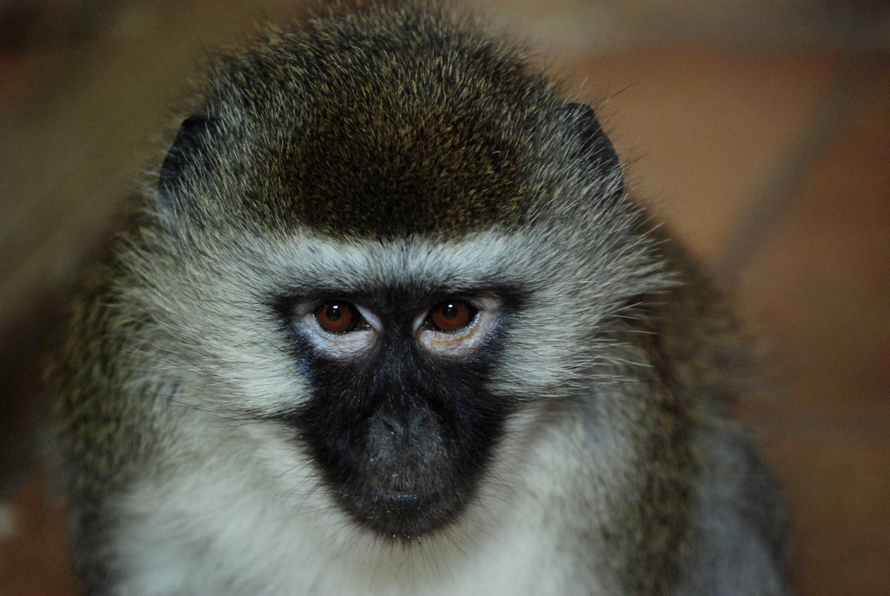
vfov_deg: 5.4
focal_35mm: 255
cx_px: 445
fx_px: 6312
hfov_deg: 8.1
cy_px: 298
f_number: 4.5
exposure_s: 1/160
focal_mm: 170
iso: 1000
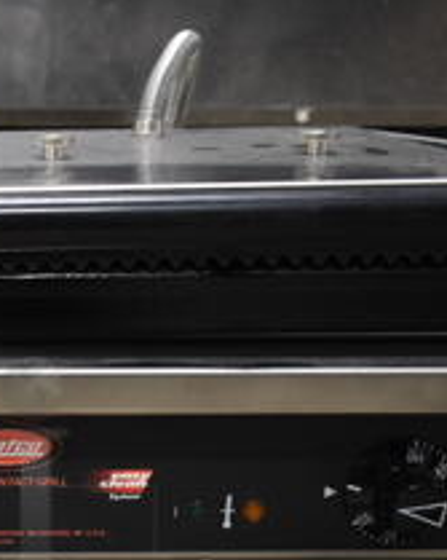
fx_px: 1225
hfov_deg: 19.2
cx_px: -123
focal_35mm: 74
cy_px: 496
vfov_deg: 25.0
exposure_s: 1/30
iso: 1100
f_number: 3.5
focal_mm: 18
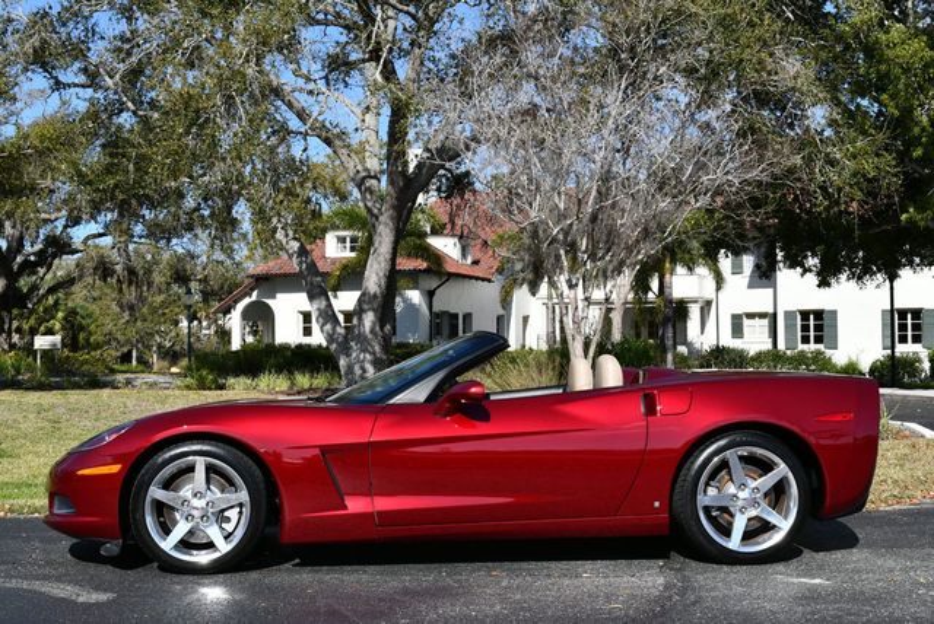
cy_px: 312
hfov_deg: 41.1
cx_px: 467
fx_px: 1246
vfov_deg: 28.1
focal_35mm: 48
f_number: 9
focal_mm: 24
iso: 100
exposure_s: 1/320
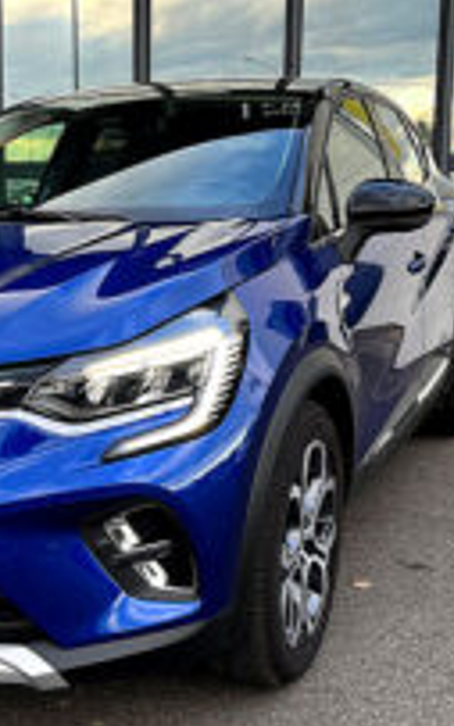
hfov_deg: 24.7
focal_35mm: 51
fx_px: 1009
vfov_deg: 39.6
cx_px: 59
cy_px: 356
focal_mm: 5.1
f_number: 1.6
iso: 40
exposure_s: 1/100
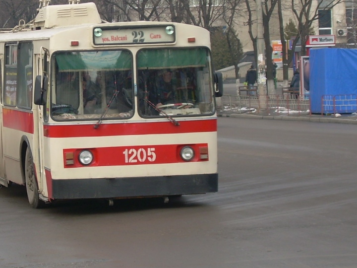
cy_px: 65
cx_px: 91
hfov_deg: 11.6
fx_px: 1753
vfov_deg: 8.7
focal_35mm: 170
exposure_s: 1/136
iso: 50
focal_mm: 17.5
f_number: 4.6
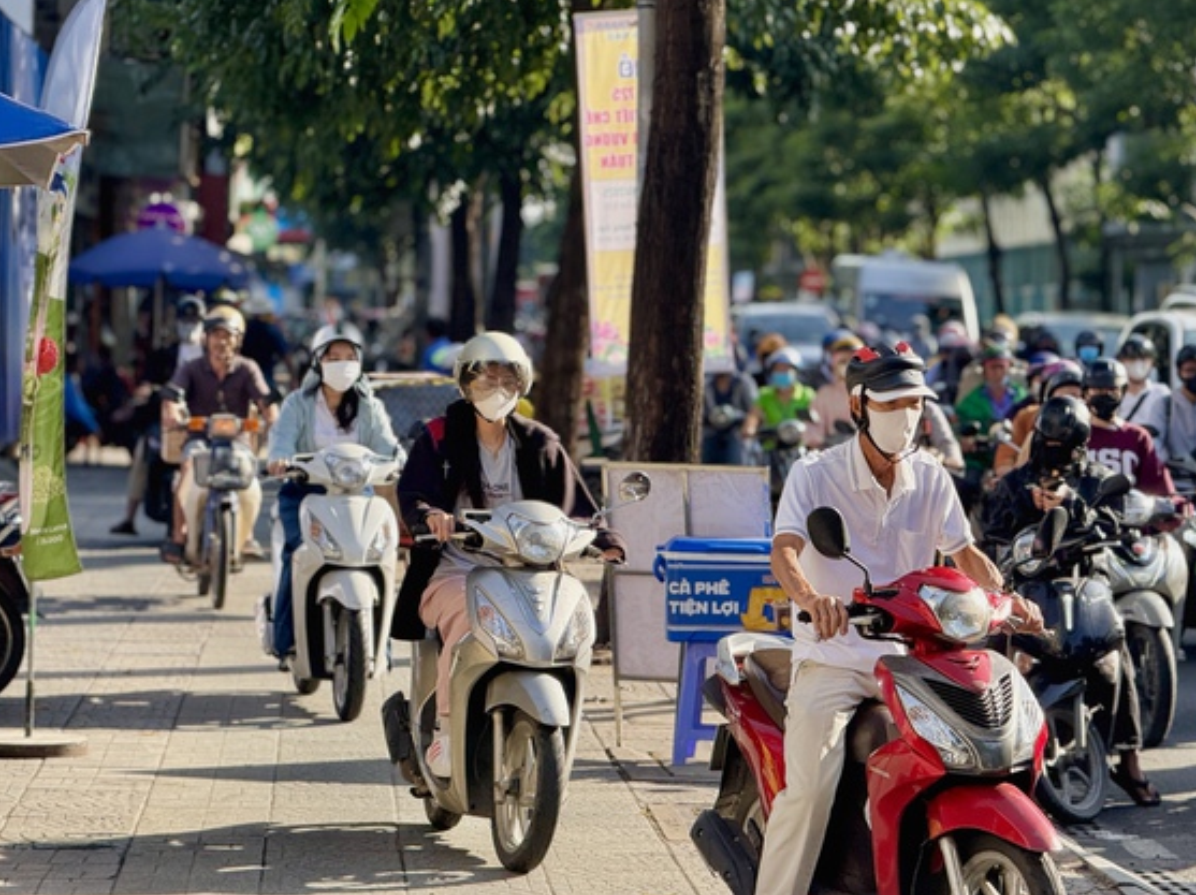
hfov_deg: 14.3
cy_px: 440
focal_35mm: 138
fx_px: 4765
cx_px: 683
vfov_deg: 10.7
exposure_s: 1/342
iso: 64
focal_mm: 15.66
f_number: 2.8
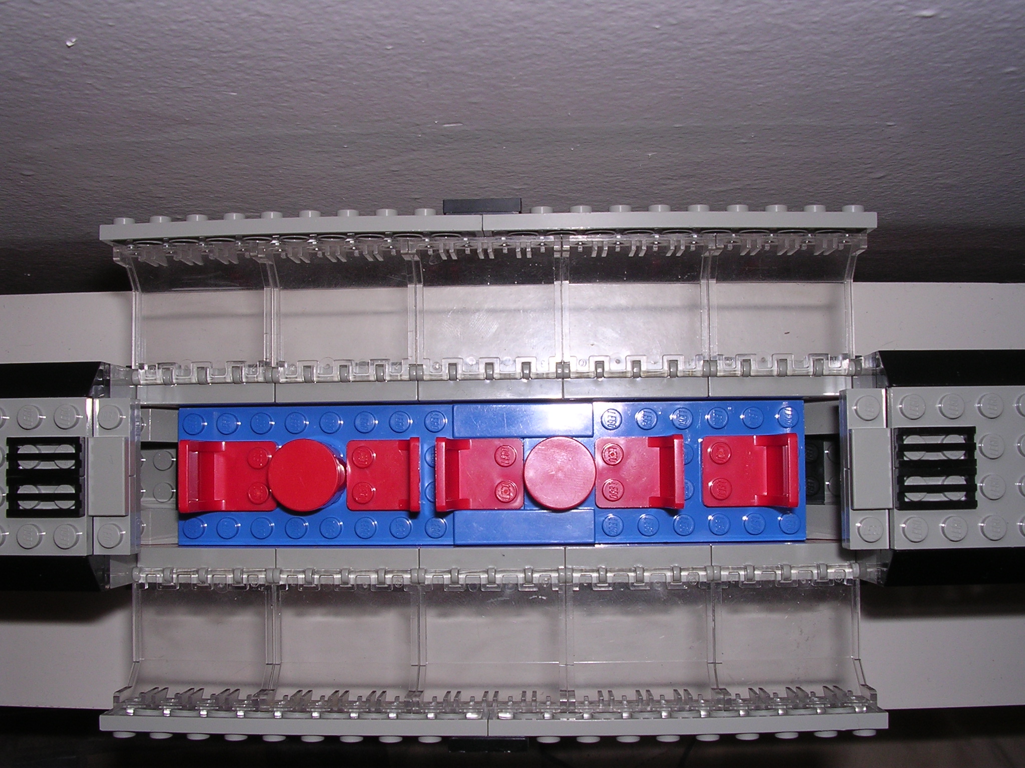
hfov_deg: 49.0
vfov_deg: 37.7
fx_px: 1125
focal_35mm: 38
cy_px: 384
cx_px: 512
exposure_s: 1/60.1
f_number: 5.6
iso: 100
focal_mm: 5.8
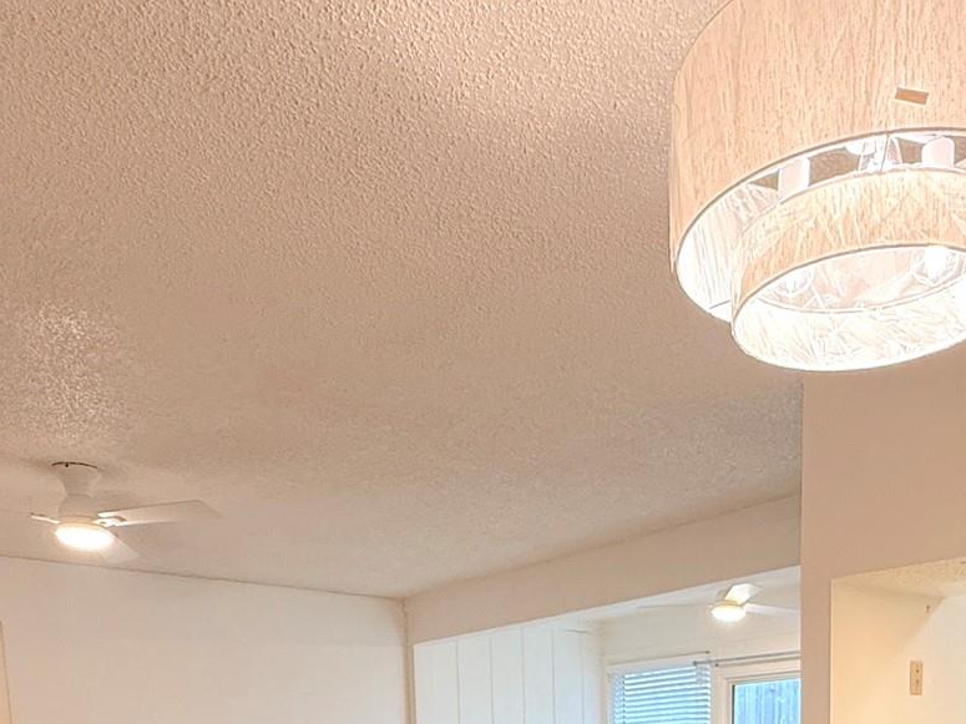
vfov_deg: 31.1
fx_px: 1032
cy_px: 916
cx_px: 606
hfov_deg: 49.6
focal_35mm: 37
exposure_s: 1/120
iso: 250
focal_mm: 2.22
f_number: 2.2
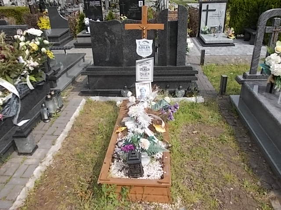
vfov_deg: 49.7
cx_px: 140
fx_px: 227
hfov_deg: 63.4
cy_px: 105
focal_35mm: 28
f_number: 5.4
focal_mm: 4
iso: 80
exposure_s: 1/200
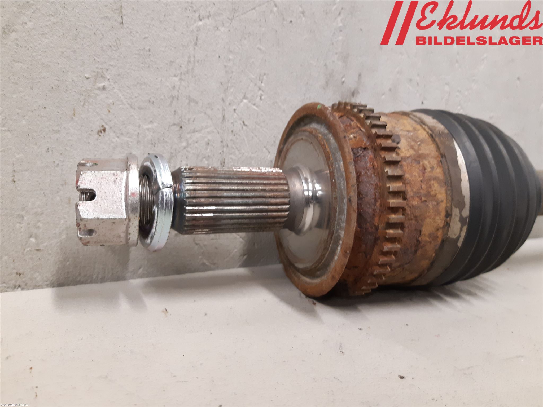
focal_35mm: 26
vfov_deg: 53.1
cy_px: 204
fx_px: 408
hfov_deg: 67.3
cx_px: 272
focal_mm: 3.93
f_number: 1.7
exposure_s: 1/33
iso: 200
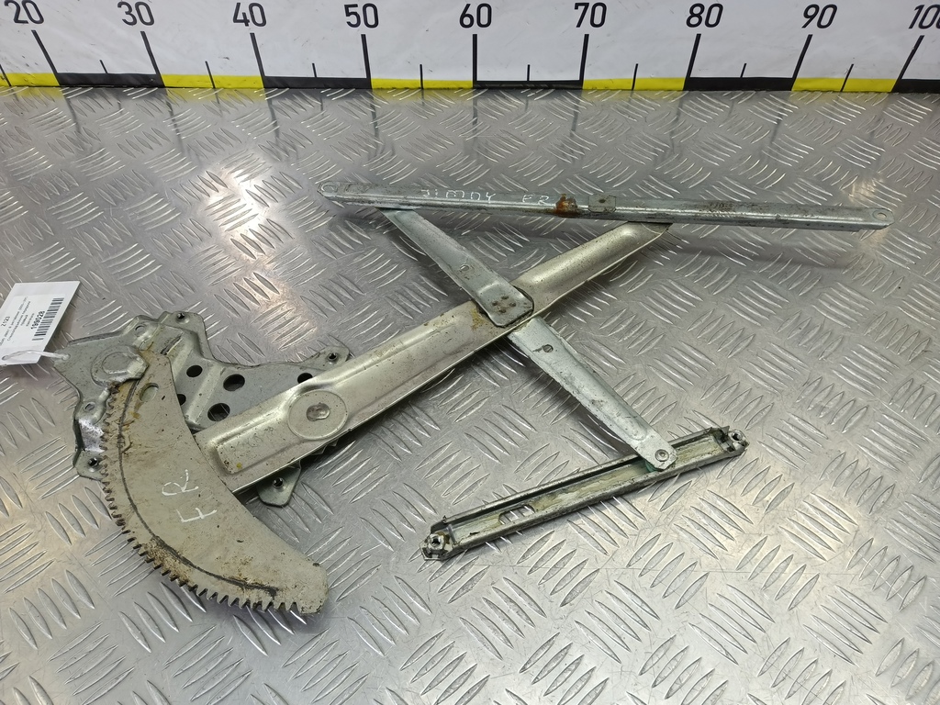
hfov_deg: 73.9
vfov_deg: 58.9
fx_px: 625
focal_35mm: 23
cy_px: 352
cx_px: 470
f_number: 1.6
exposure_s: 1/50
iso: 106
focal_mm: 4.11
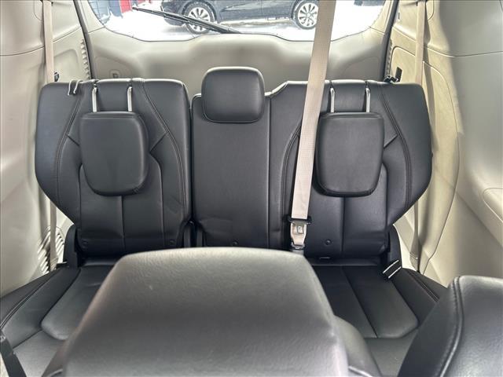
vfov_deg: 53.1
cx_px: 252
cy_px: 188
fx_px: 378
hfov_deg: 67.3
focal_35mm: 26
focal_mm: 5.7
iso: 125
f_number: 1.5
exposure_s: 1/60
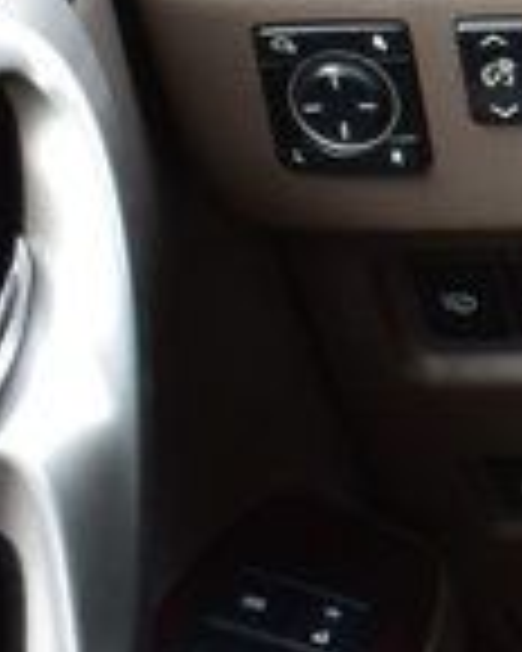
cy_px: 261
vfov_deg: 10.8
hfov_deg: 7.6
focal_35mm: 179
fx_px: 3457
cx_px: 1530
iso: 400
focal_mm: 18
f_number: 7.1
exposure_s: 1/40
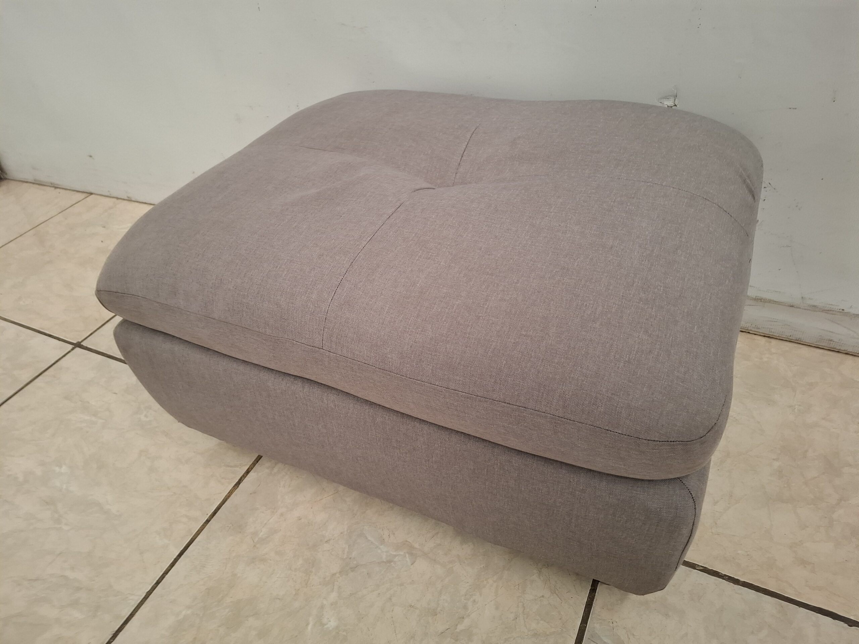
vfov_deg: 58.9
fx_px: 571
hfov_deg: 73.9
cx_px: 430
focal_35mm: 23
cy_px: 322
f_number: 1.8
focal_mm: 5.54
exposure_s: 1/60
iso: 320
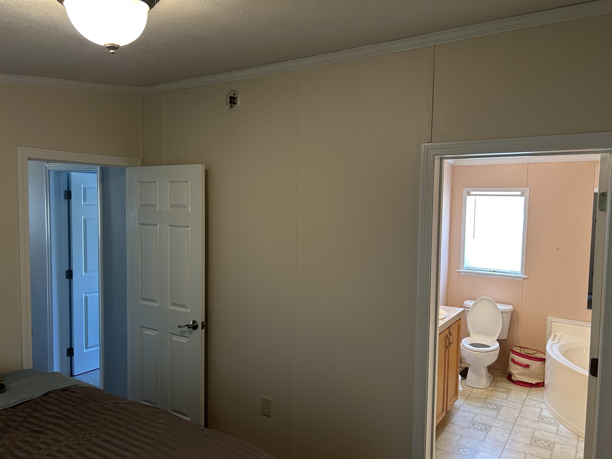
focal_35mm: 26
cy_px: 230
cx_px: 306
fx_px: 460
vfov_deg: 53.1
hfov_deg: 67.3
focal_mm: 5.7
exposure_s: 1/60
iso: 160
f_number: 1.5
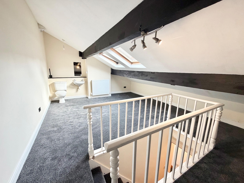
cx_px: 122
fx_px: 99
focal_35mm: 14
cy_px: 92
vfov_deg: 85.7
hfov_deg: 102.1
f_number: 2.2
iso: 200
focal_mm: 2.22
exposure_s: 1/121
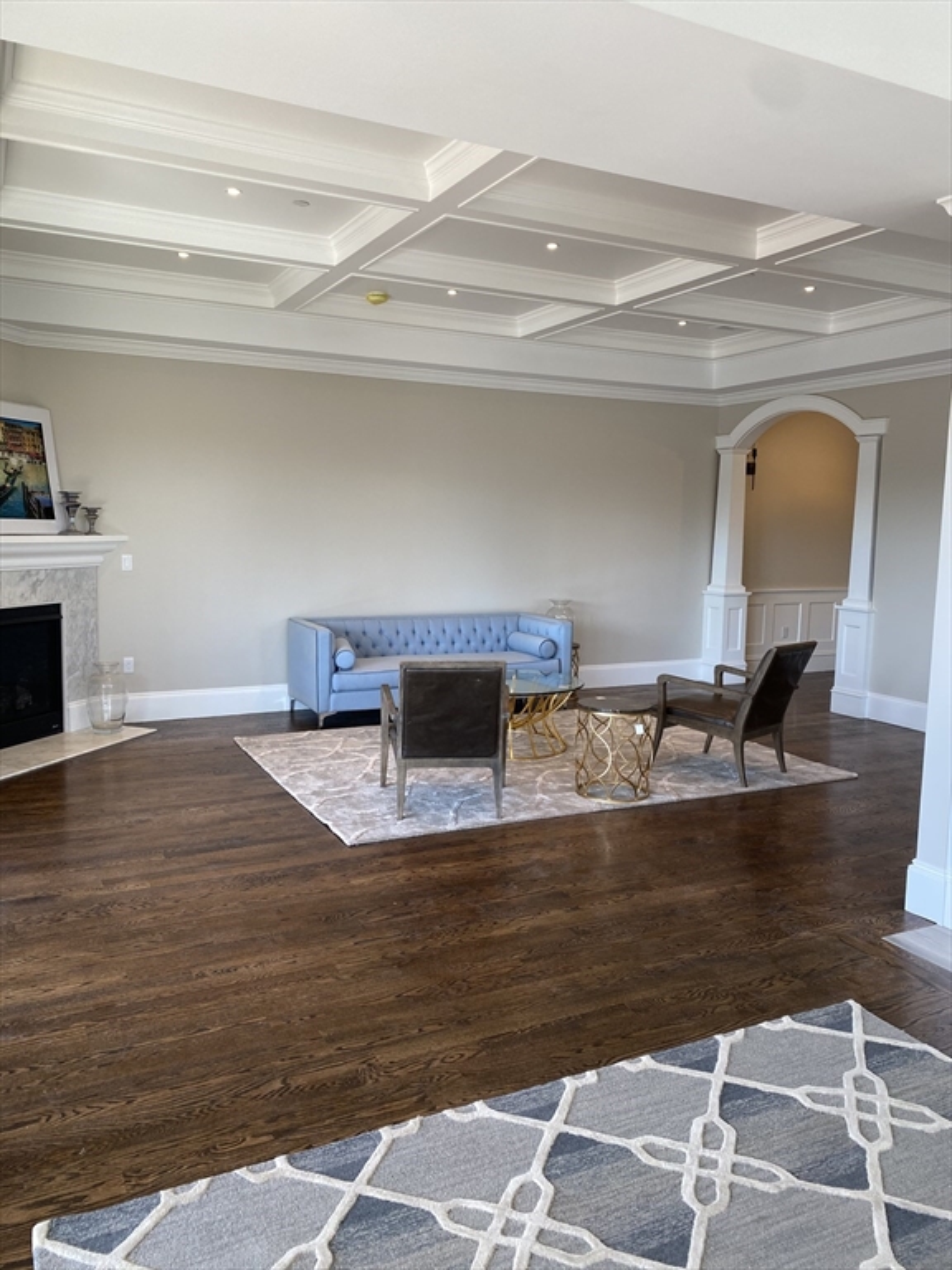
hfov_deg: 53.1
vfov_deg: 67.3
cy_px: 635
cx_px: 476
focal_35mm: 26
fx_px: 953
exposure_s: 1/120
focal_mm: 4.25
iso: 80
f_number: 1.8
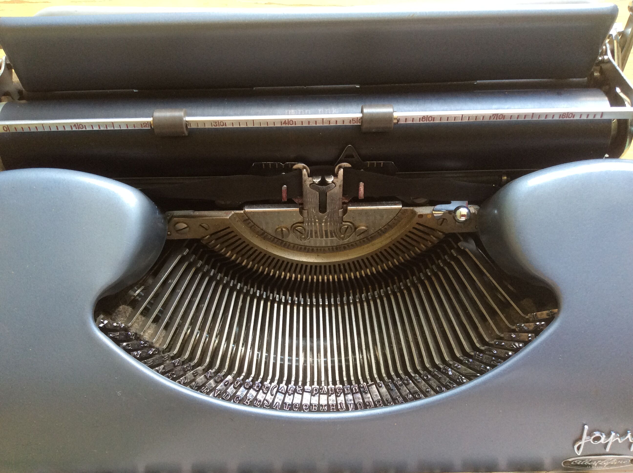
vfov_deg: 44.1
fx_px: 584
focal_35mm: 32
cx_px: 316
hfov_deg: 56.9
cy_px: 236
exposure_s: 1/25
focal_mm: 3.3
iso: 80
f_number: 2.4
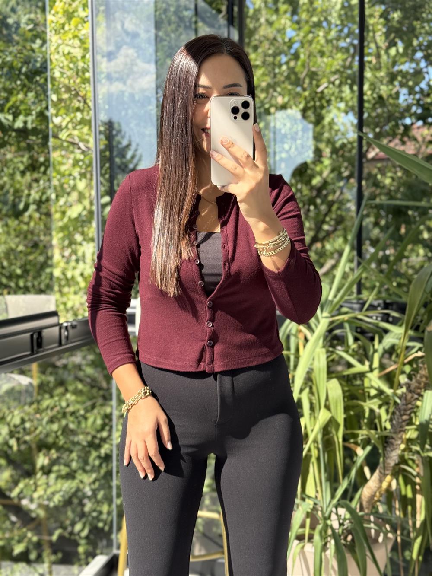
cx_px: 216
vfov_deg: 39.7
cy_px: 288
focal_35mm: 48
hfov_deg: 30.3
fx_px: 799
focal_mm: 6.76
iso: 64
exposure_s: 1/675
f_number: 1.78
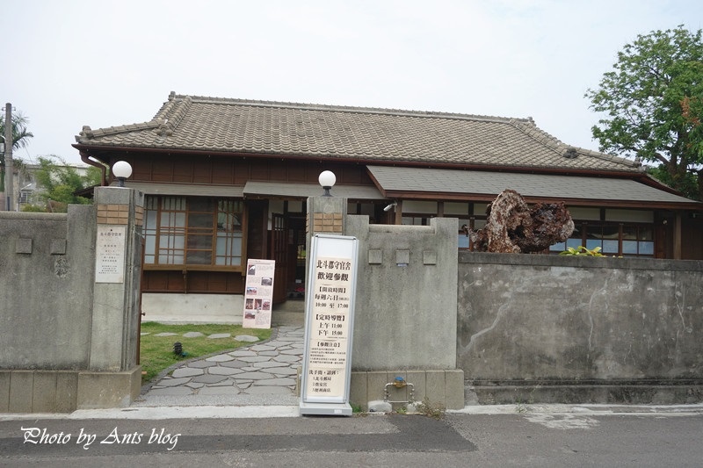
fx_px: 547
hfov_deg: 65.5
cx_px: 352
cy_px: 234
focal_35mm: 28
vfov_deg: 46.4
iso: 125
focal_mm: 10.4
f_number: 5.6
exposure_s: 1/500
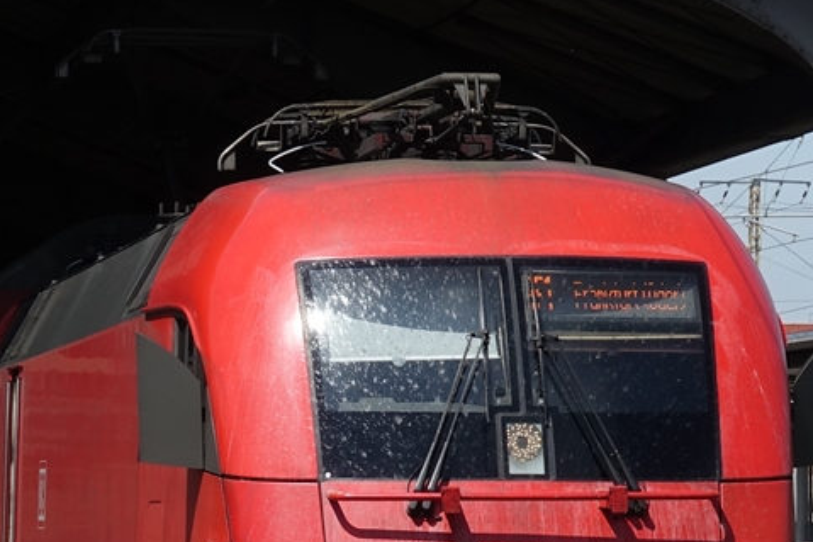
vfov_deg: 8.4
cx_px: 419
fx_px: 3680
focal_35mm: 163
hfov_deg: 12.6
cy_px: 457
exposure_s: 1/200
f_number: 9
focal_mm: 23.95
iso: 100
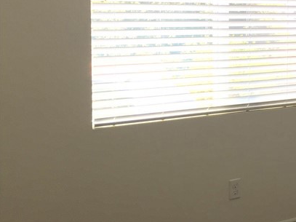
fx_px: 624
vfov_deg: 20.1
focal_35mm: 73
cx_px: 371
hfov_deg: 23.9
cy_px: 68
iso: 40
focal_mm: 4.15
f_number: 2.2
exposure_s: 1/100
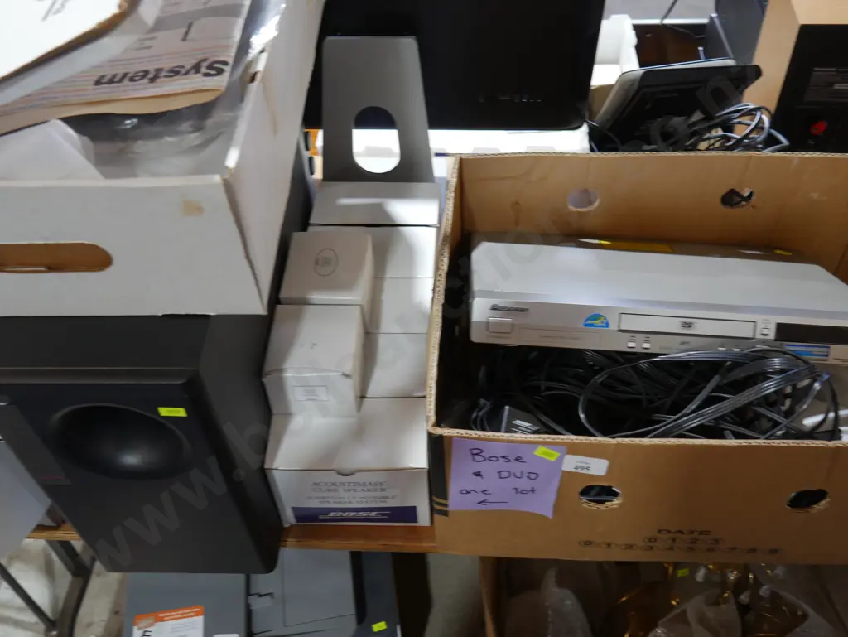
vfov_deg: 41.8
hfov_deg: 53.9
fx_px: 833
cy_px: 318
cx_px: 424
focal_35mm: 34
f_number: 4
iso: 400
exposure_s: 1/60
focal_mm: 17
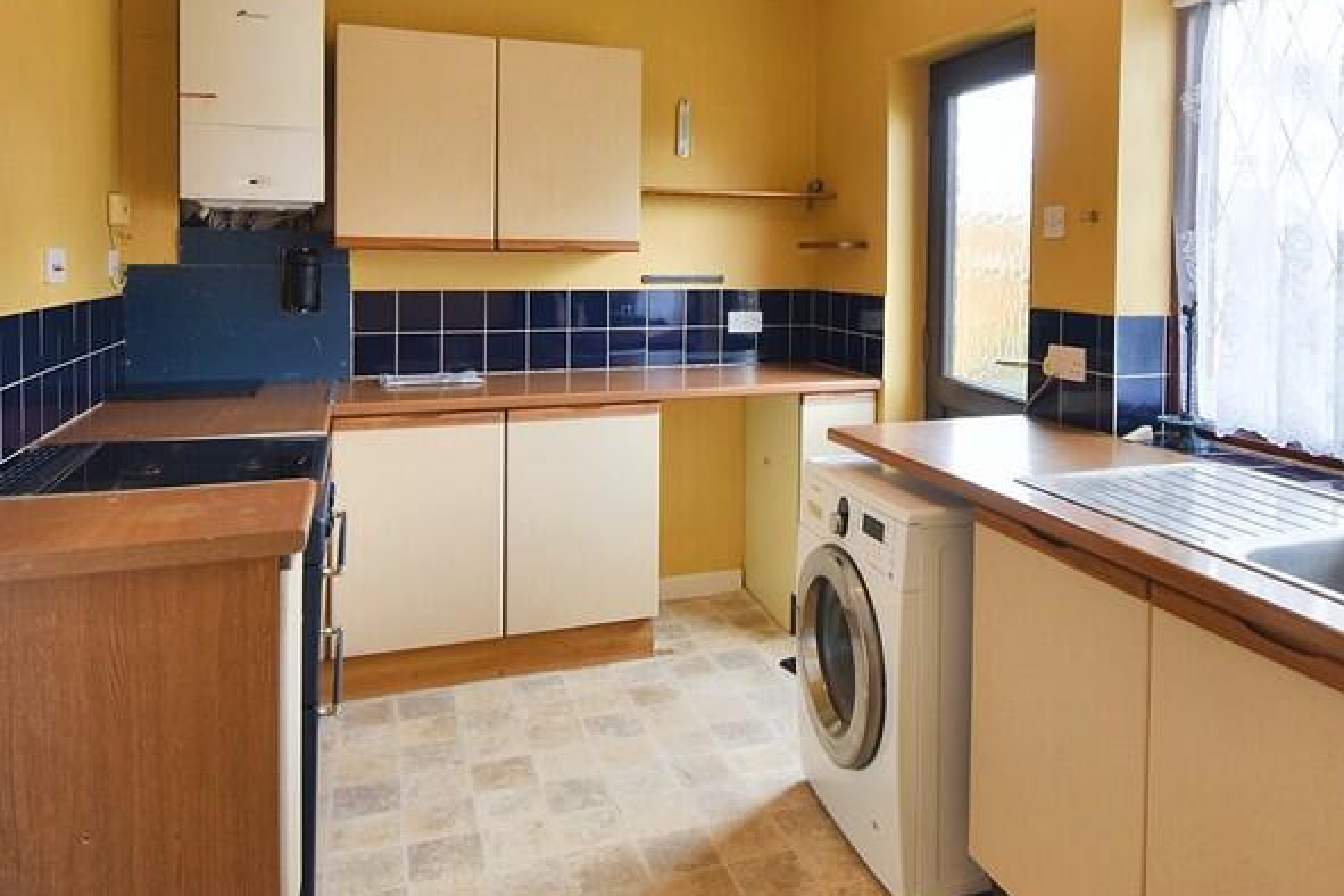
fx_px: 971
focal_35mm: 26
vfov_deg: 48.4
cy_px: 276
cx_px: 782
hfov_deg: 68.9
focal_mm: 10
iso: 100
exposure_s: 1/40
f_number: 4.5
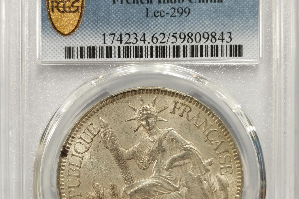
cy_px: 124
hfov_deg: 27.0
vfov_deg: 18.1
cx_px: 150
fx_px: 623
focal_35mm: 75
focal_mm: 5.56
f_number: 16
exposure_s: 1/100
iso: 100
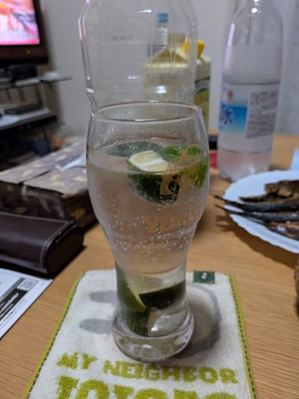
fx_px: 288
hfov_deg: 54.9
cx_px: 150
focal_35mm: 25
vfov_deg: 69.4
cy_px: 200
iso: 402
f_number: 1.89
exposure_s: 1/24
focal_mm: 5.43
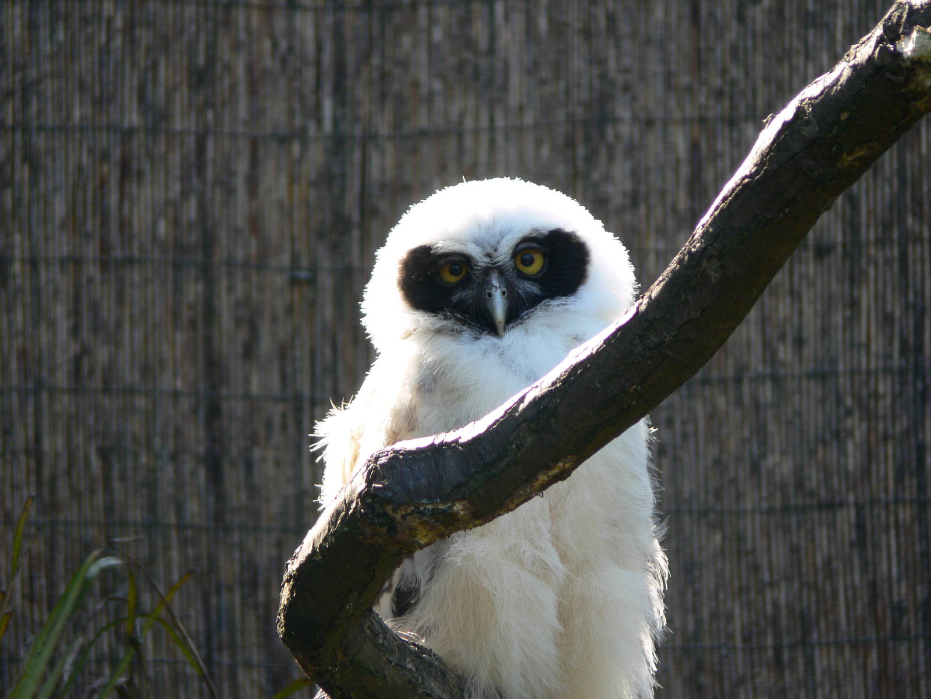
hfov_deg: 4.7
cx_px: 466
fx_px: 11296
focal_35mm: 420
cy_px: 350
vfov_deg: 3.5
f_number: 4
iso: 80
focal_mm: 88.8
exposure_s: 1/100
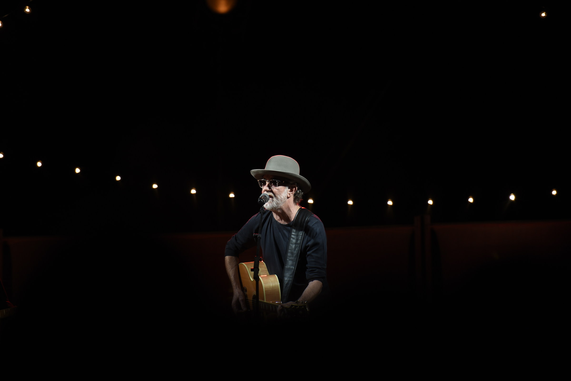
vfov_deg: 6.9
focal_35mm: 200
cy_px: 190
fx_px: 3173
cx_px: 286
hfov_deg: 10.3
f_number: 2.8
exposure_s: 1/160
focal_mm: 200
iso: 500
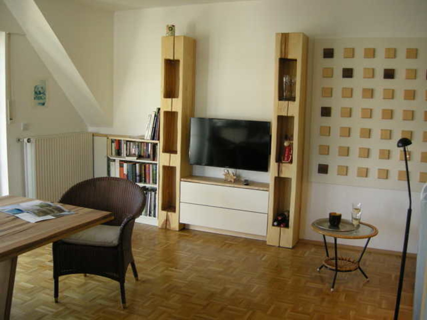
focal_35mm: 36
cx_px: 214
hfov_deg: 51.4
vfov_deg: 39.7
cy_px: 160
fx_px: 444
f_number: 2.7
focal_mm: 7.5
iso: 282
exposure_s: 1/61.7
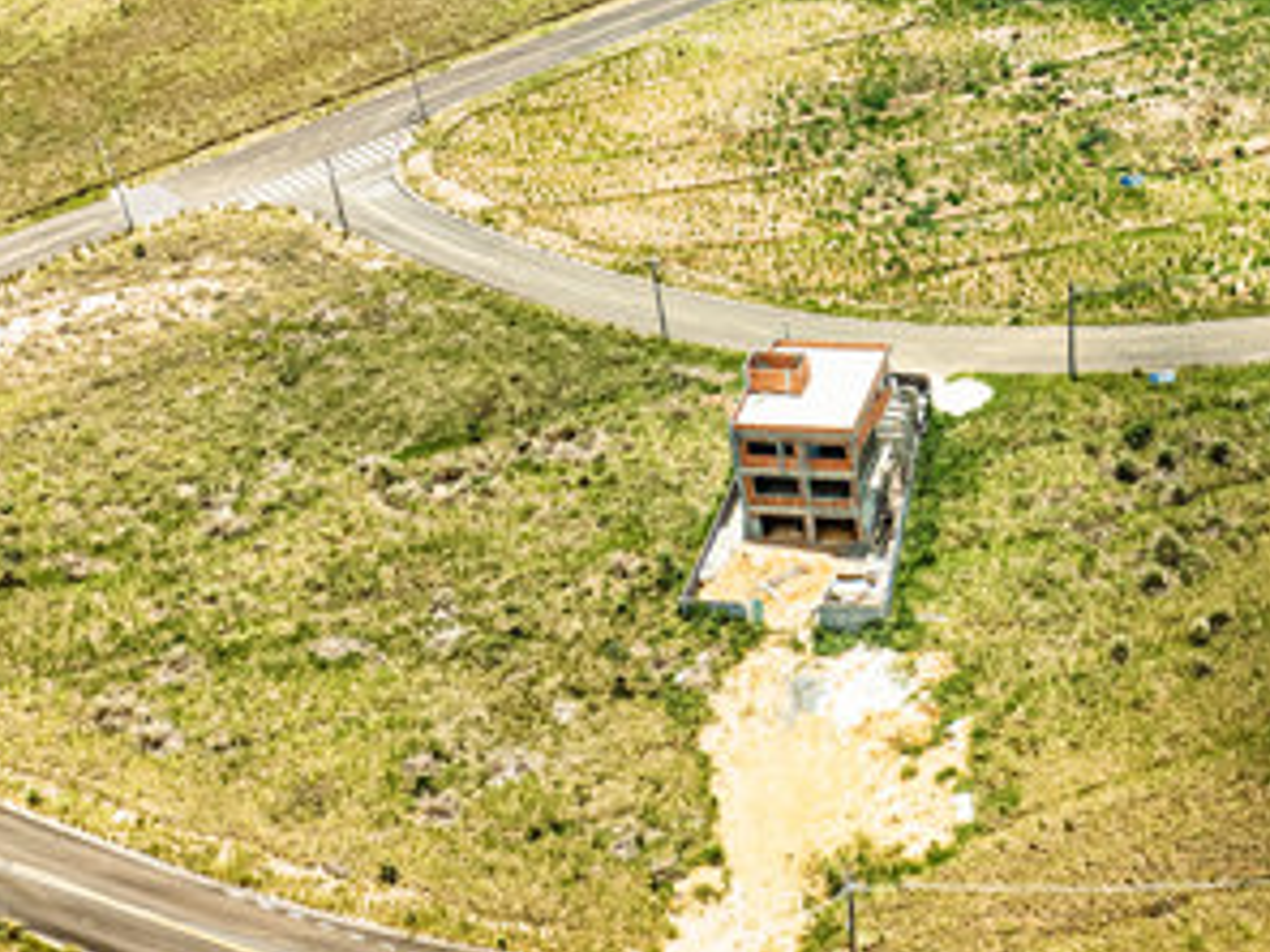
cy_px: 247
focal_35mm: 56
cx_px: 1321
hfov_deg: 31.3
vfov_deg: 25.8
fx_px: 2055
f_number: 2.8
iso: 100
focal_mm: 12.29
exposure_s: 1/240
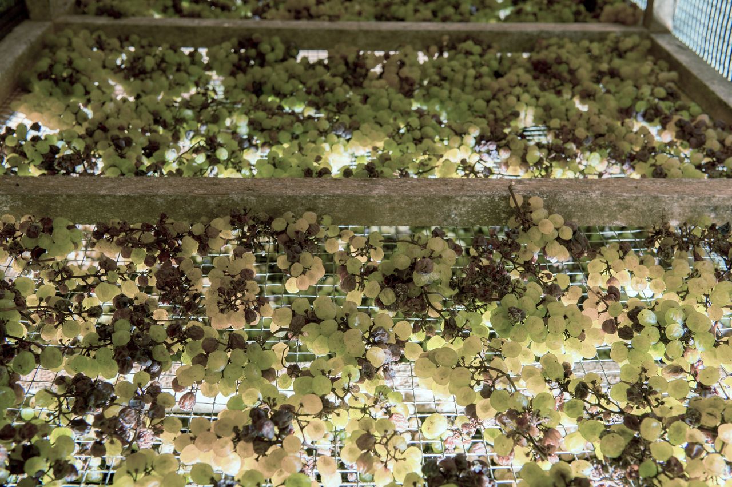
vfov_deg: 30.5
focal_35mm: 44
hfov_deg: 44.5
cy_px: 244
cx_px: 366
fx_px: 894
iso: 400
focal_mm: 44
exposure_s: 1/250
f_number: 8
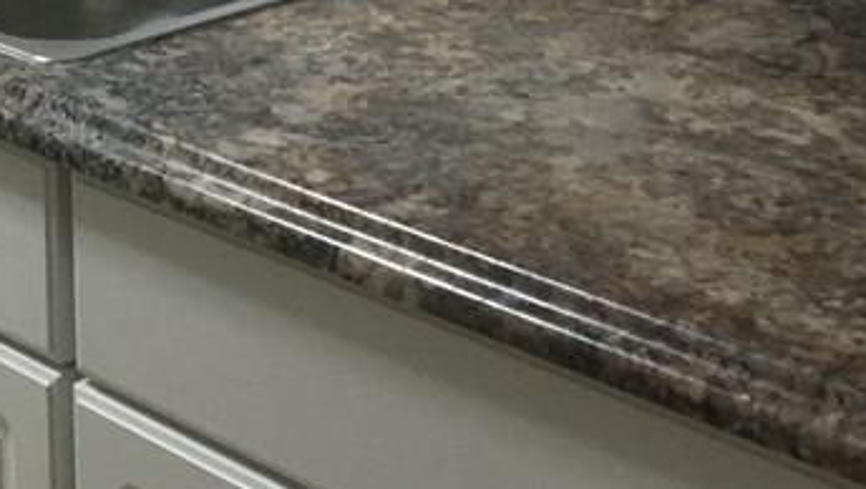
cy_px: -368
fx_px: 2160
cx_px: -76
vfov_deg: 12.0
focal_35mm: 94
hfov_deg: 21.6
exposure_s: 1/30
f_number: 2.2
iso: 125
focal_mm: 4.15
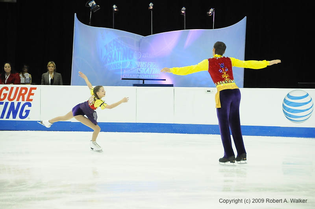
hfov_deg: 10.2
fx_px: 1769
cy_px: 104
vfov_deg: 6.8
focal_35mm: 202
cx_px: 158
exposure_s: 1/500
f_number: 5.6
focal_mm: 135
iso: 3200
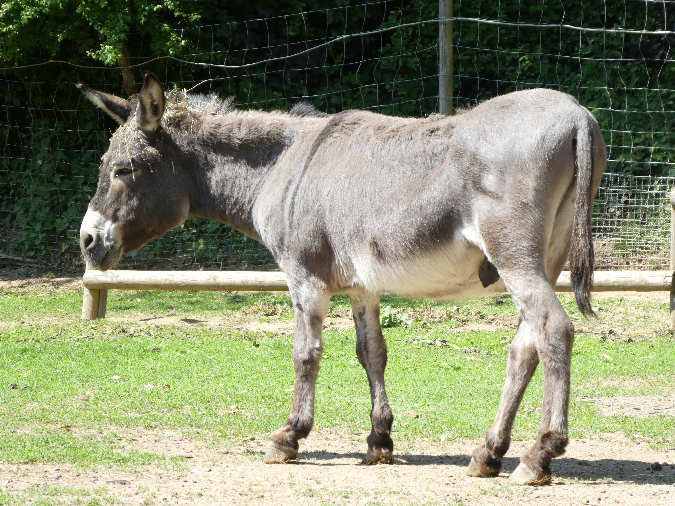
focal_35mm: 143
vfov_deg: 10.4
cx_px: 338
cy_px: 253
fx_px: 2788
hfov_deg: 13.8
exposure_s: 1/100
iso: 80
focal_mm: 25.6
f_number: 5.4
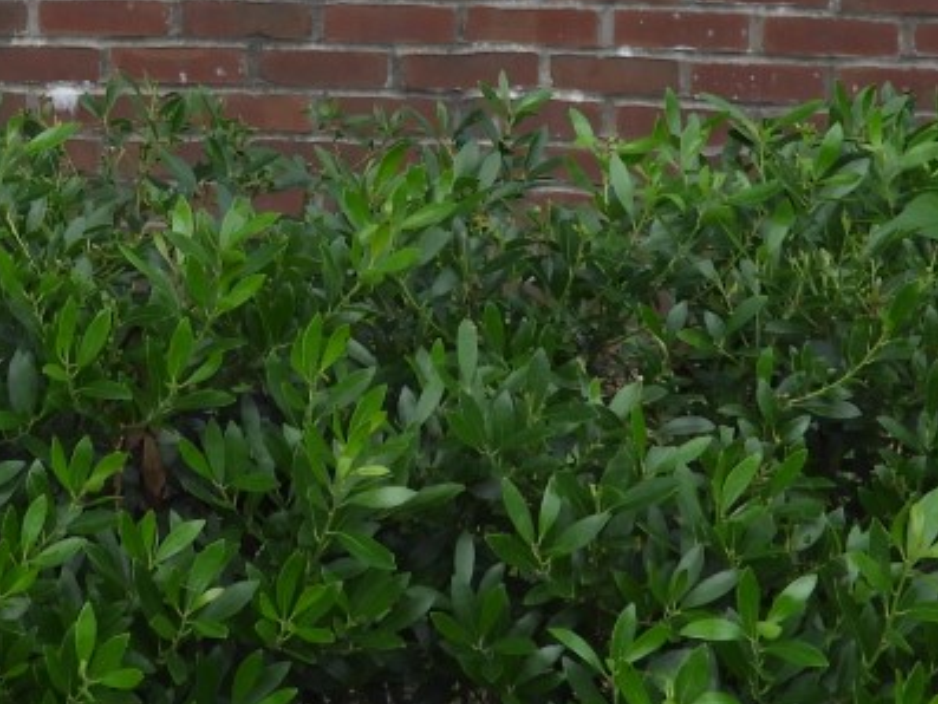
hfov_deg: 15.1
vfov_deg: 11.2
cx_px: -104
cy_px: -345
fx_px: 3442
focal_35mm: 127
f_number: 3.8
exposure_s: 1/400
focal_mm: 6.3
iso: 100
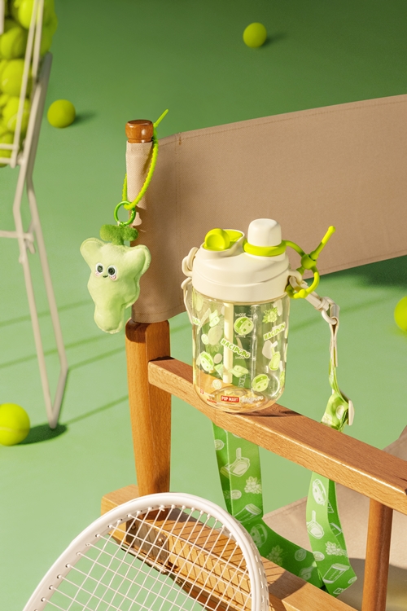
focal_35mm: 105
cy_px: 306
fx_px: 1780
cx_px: 204
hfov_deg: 13.0
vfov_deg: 19.5
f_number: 11
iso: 2000
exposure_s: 1/60
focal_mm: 105
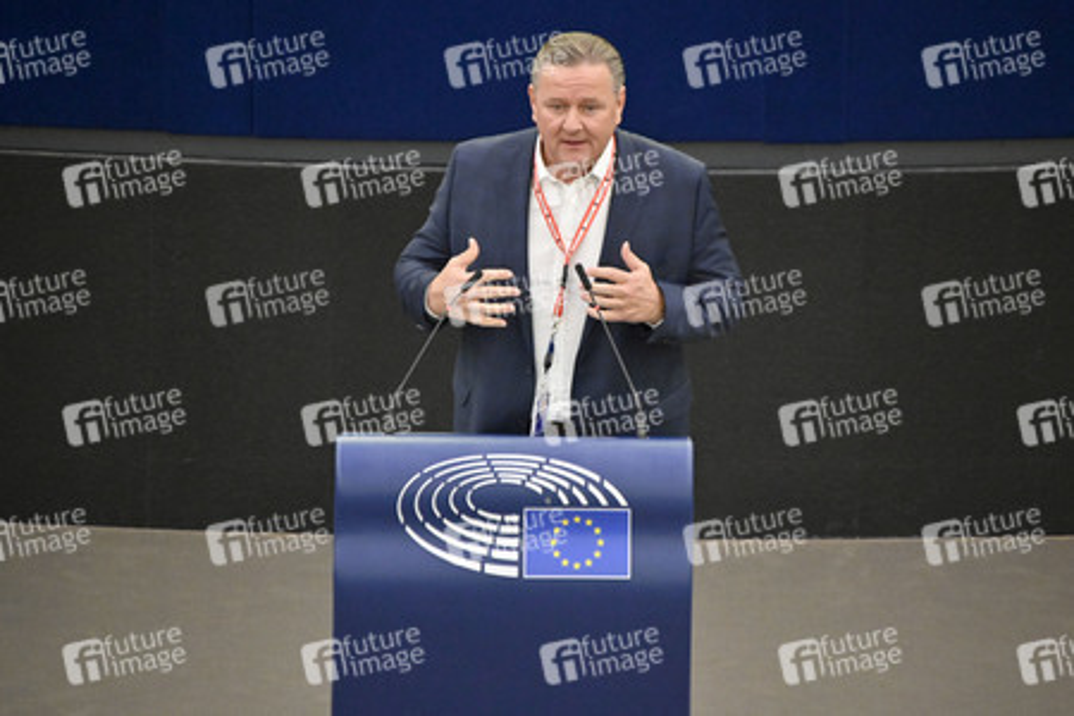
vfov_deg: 2.7
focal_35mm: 500
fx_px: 14915
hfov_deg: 4.1
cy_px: 358
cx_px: 537
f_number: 6.3
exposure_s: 1/400
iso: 6400
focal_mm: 500
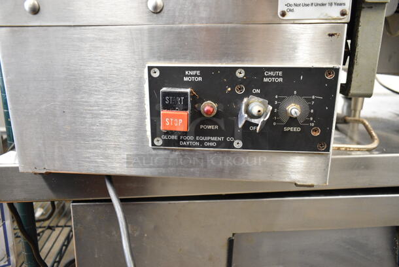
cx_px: 200
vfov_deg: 48.0
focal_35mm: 27
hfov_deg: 67.3
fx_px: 300
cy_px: 134
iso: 1800
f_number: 3.5
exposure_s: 1/30
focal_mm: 18
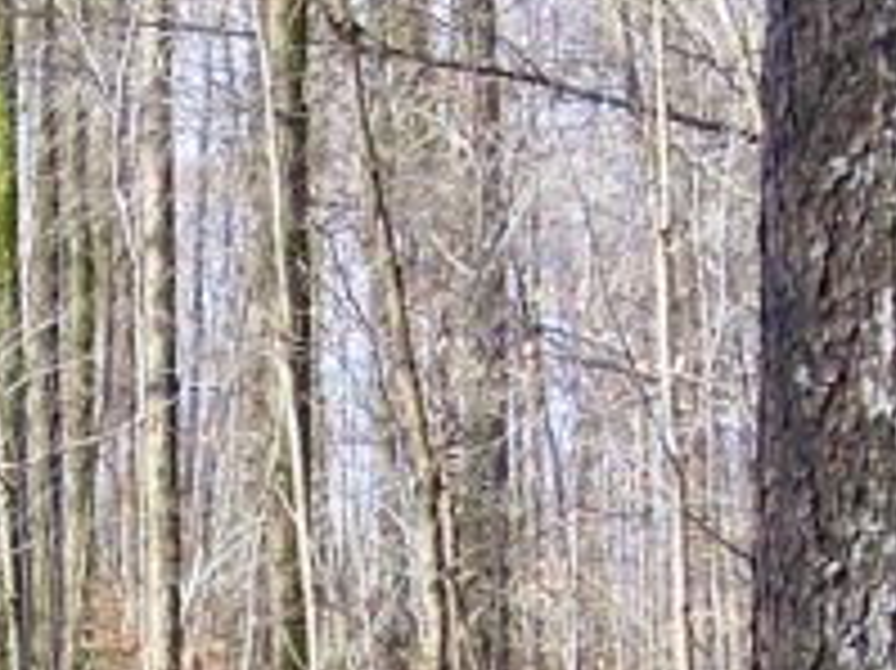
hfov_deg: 10.7
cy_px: 1048
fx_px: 4786
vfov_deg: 7.8
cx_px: 221
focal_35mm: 185
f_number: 2.8
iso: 64
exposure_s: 1/160
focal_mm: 5.85
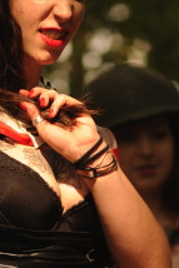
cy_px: 93
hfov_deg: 3.4
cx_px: 38
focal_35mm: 403
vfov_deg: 5.1
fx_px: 3001
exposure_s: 1/500
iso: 200
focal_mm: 120
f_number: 4
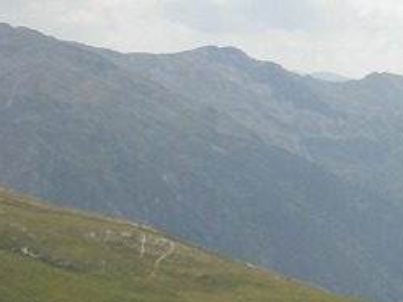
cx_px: 571
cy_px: 255
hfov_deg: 11.8
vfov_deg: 9.1
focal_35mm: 162
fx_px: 1885
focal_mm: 10.4
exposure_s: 1/287
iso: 100
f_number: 8.2
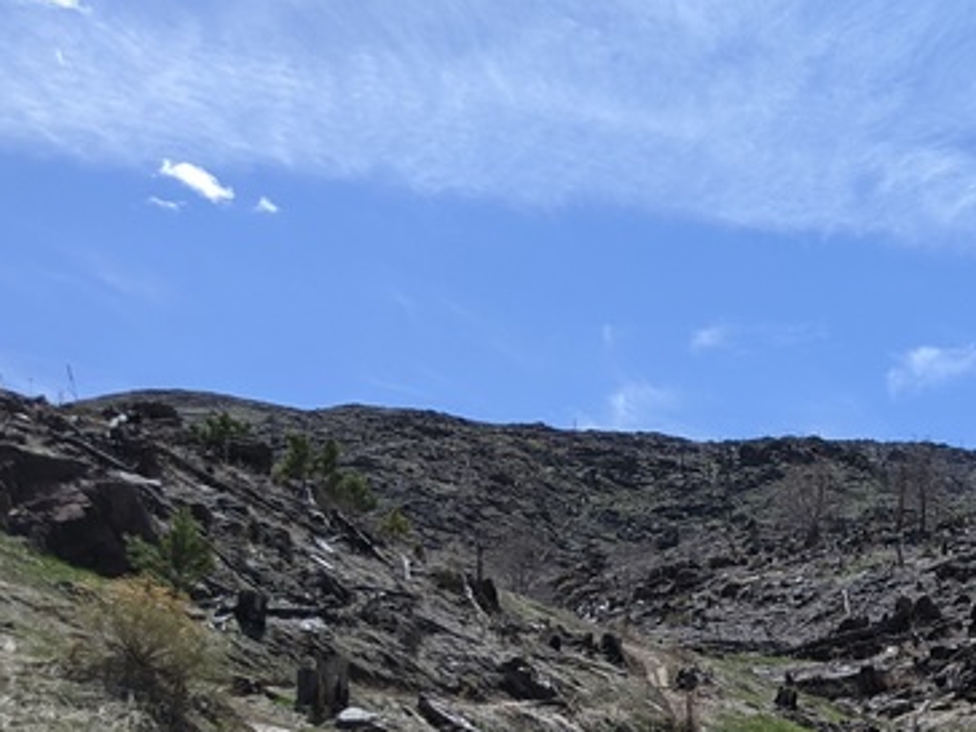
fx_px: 2143
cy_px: 1022
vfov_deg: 17.8
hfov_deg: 23.4
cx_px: 1174
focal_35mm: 76
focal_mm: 4.44
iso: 56
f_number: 1.8
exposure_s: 1/3906
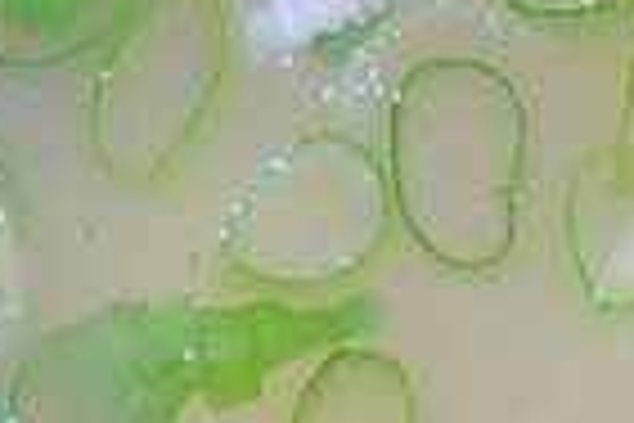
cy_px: 313
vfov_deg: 3.8
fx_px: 6287
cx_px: 904
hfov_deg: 5.7
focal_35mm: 357
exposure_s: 1/50
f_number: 5
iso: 800
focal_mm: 32.5
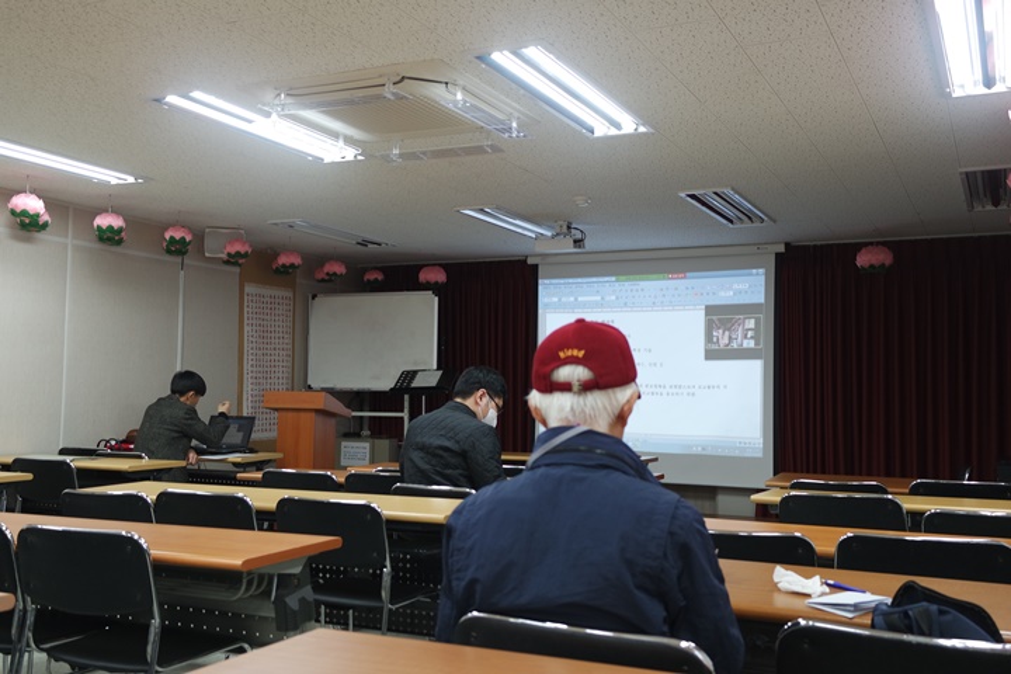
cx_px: 506
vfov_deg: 40.0
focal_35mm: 33
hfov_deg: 57.2
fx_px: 927
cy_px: 337
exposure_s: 1/40
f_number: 3.5
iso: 200
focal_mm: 22
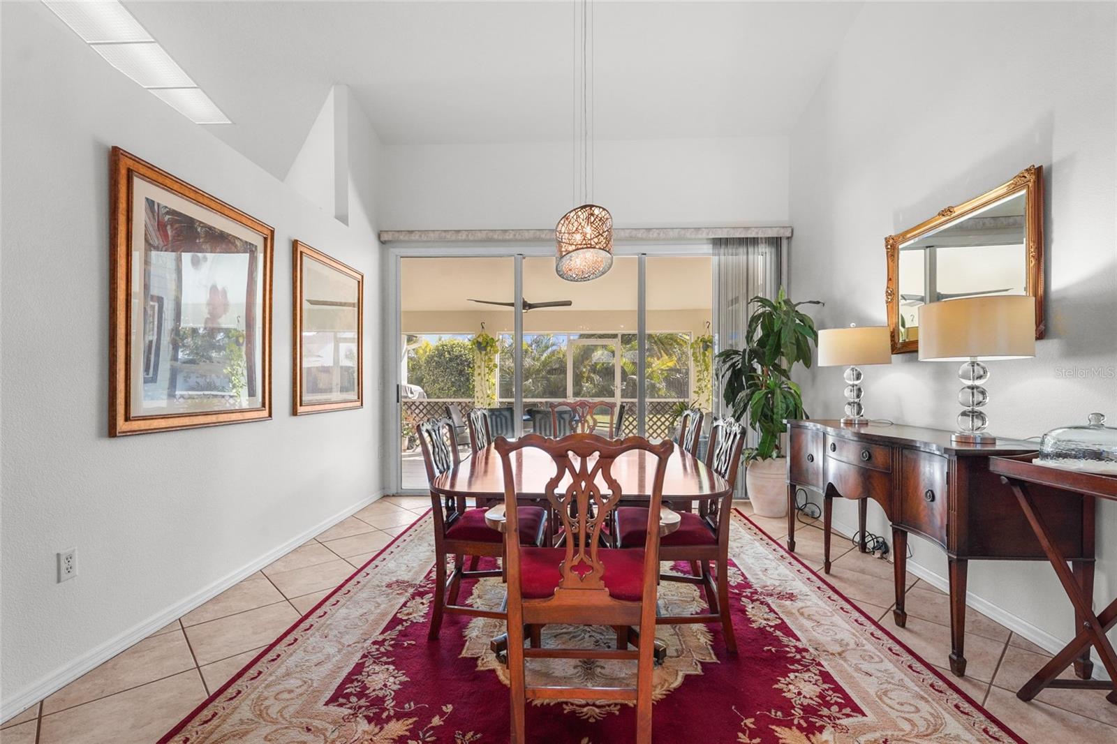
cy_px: 372
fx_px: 496
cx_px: 558
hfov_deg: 96.7
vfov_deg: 73.7
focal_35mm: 16
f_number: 9
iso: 250
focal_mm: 16
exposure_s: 1/6
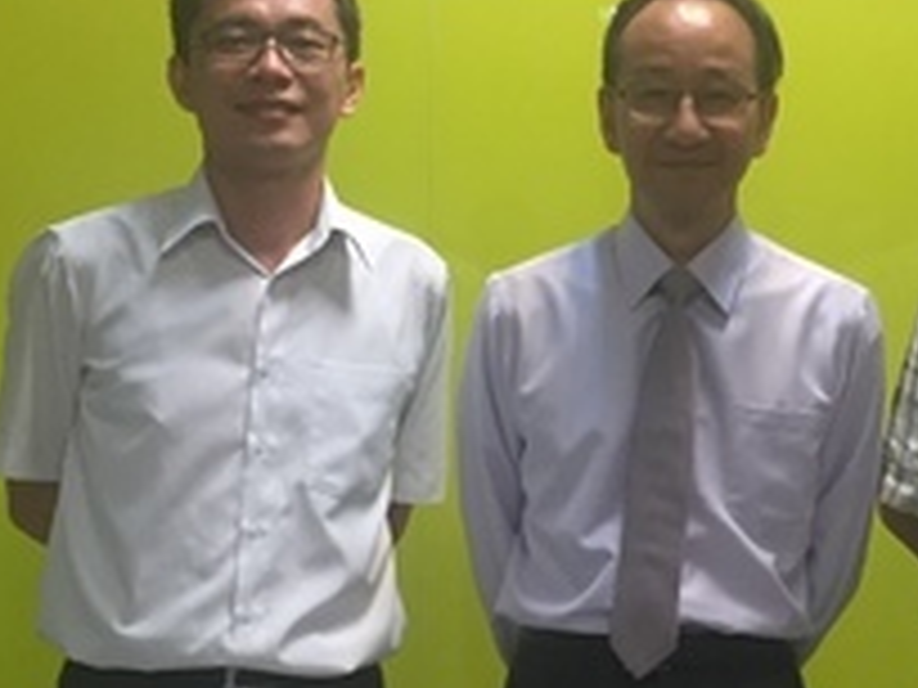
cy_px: 429
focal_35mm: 88
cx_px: 688
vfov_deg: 16.8
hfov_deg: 22.1
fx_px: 2334
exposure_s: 1/33
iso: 125
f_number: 2.2
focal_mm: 4.15
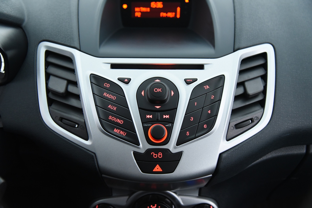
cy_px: 104
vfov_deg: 33.4
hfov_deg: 48.4
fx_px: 347
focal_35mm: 40
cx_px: 156
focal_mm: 40
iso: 4000
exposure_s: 1/30
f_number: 4
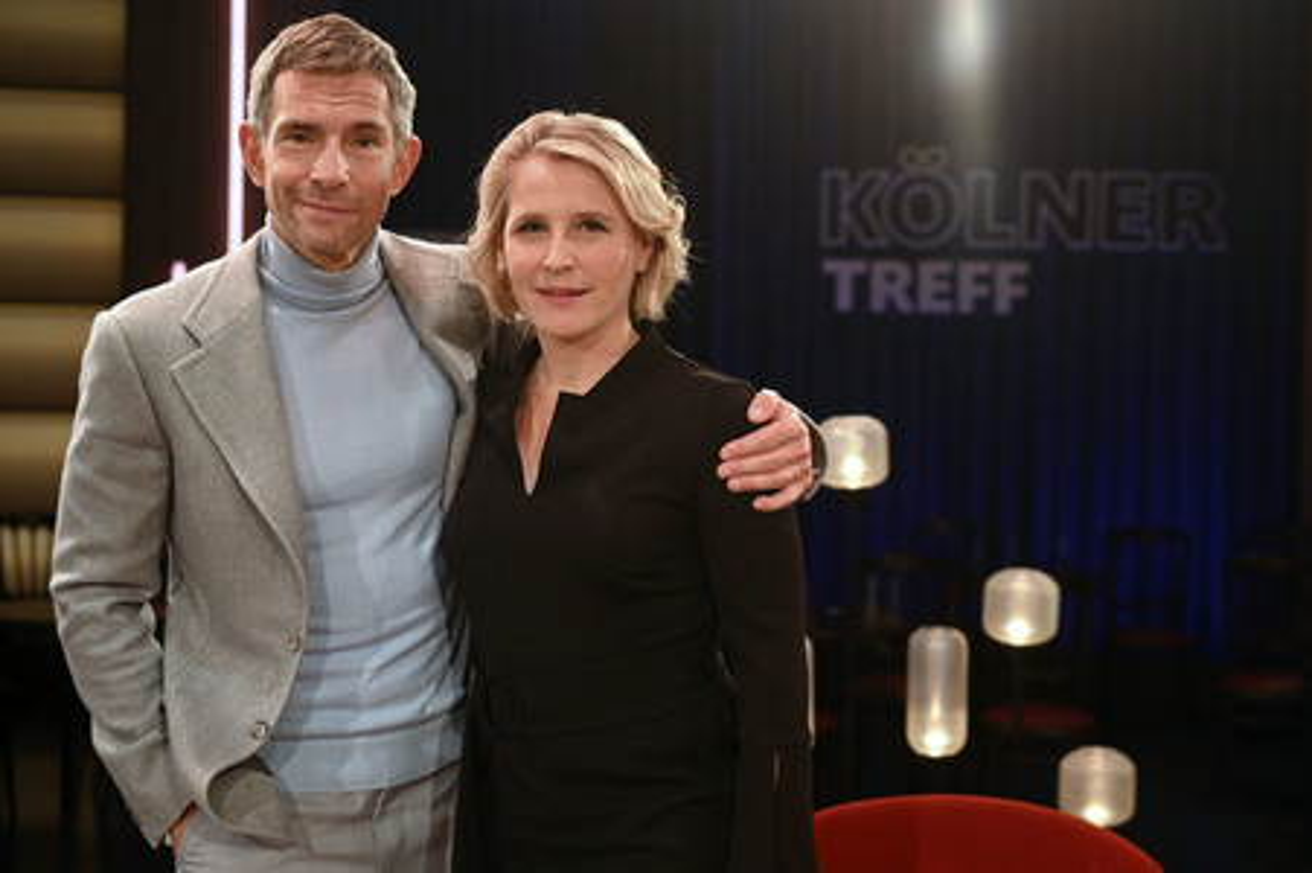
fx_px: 2003
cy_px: 436
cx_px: 656
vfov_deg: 24.6
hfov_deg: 36.3
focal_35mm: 55
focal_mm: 55
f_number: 3.5
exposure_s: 1/200
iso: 2000
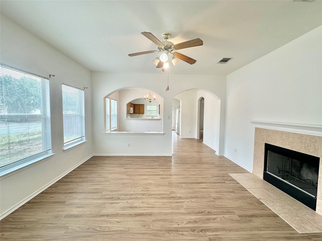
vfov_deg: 85.7
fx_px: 130
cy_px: 120
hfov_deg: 102.1
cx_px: 161
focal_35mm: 14
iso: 100
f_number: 2.2
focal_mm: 2.22
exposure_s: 1/120
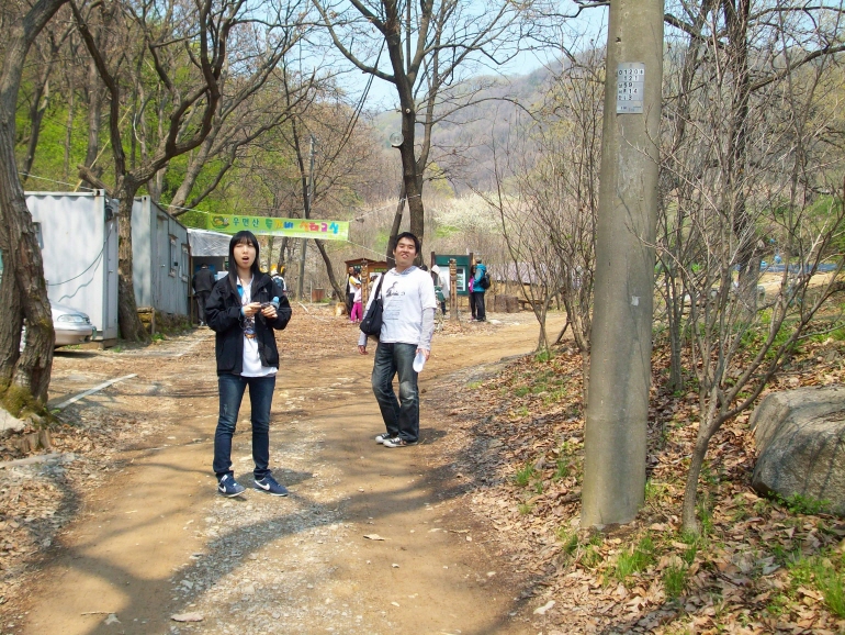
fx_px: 1026
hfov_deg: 44.8
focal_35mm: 42
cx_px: 422
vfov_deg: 34.4
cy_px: 318
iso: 64
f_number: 3.2
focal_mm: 7.1
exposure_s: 1/324
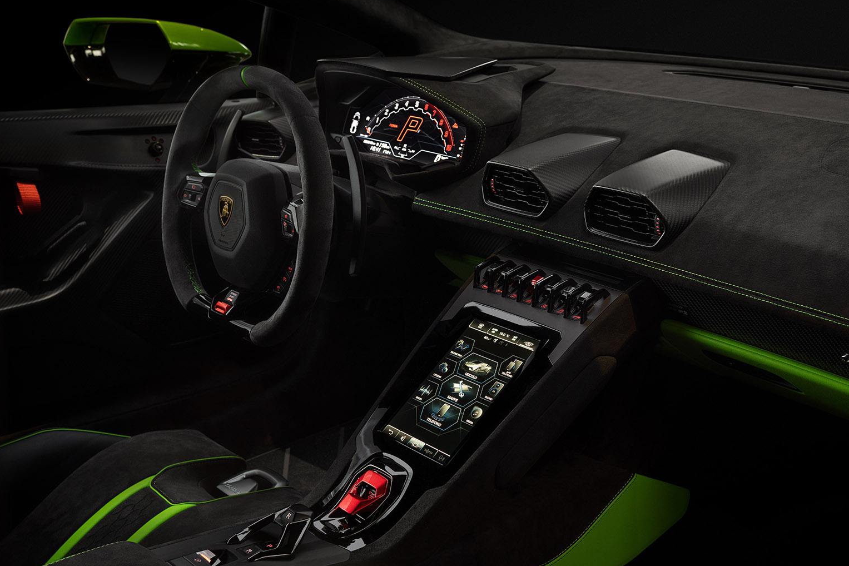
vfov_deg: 30.4
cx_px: 513
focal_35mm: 44
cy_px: 348
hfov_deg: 44.3
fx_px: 1038
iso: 250
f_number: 6.3
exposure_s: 1/1.25
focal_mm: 35
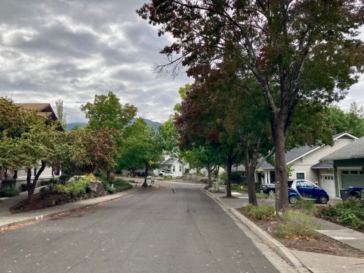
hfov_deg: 63.4
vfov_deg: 49.7
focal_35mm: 28
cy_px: 136
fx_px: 294
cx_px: 182
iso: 20
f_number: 1.8
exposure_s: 1/1919
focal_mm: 3.99
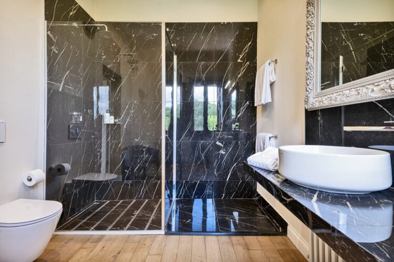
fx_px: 175
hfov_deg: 96.7
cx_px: 197
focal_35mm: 16
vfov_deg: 73.7
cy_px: 131
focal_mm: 16
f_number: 10
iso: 200
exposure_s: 1/1.67
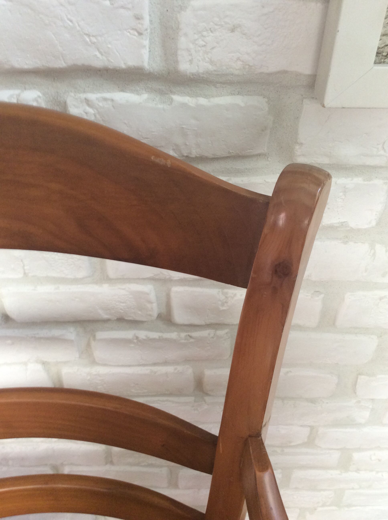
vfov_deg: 56.9
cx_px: 194
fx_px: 480
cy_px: 260
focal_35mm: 32
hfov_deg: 44.1
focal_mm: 3.3
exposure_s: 1/25
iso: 80
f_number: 2.4
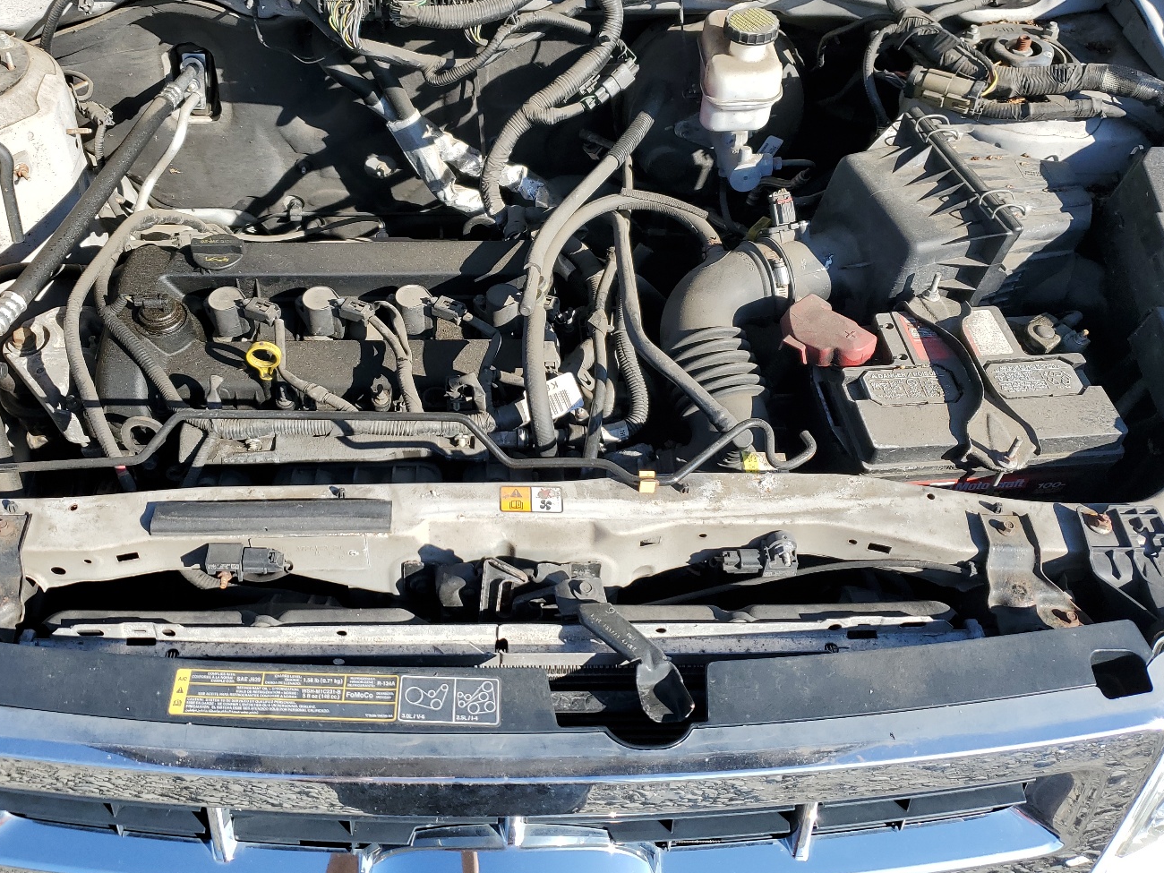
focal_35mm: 32
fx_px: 1076
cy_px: 371
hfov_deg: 56.4
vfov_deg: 44.0
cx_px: 474
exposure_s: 1/1429
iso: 50
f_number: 1.5
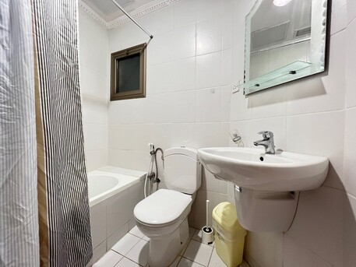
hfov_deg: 106.2
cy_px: 134
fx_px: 134
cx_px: 178
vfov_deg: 89.9
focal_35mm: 13
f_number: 1.8
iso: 250
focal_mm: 1.57
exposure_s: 1/50
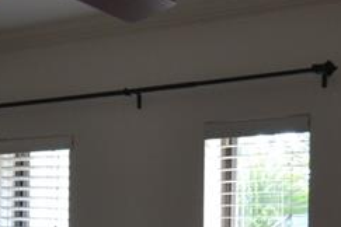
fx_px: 957
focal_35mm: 101
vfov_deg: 13.3
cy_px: 248
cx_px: 102
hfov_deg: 20.1
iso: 400
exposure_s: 1/100
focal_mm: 16
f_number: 5
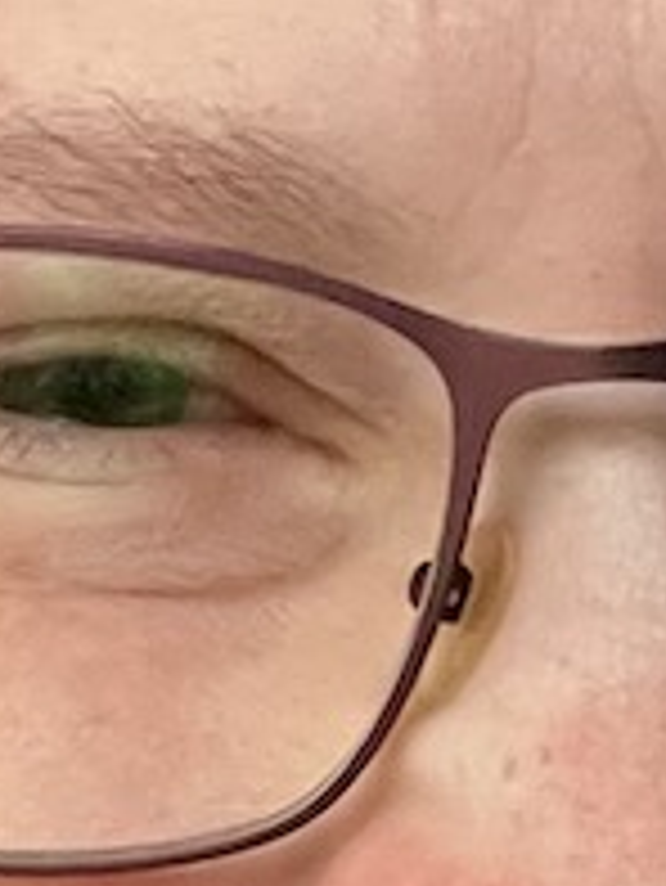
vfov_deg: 10.0
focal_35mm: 195
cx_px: 832
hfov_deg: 7.6
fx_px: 4997
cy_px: 926
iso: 320
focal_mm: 2.71
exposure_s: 1/60
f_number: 2.2
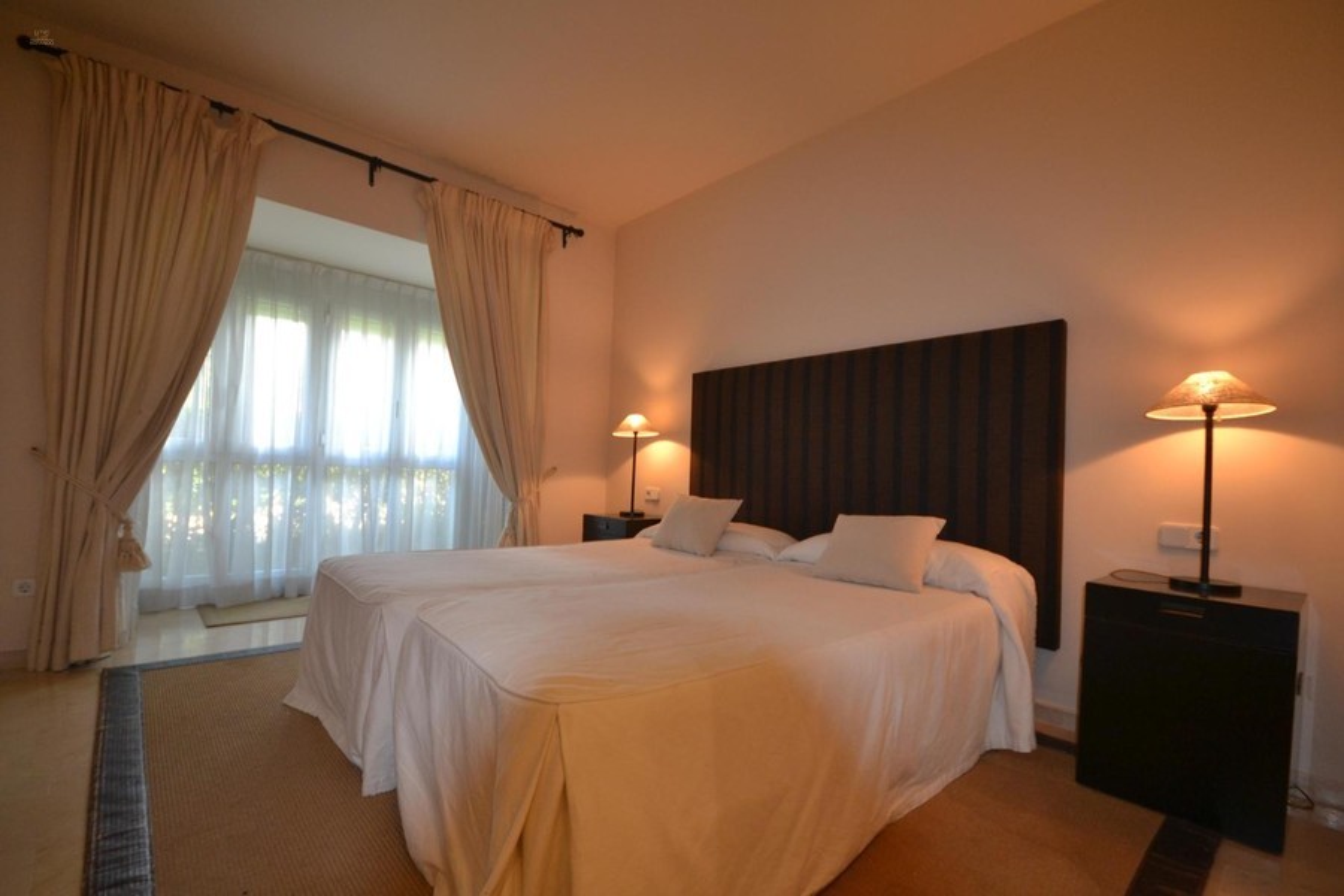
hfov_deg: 100.4
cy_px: 448
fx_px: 560
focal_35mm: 15
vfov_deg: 77.3
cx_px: 672
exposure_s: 1/60
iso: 560
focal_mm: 10
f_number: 4
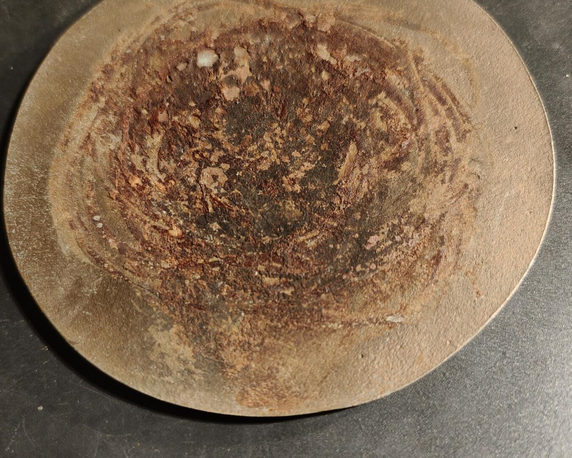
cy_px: 276
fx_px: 508
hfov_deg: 58.8
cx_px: 286
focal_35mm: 30
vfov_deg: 48.2
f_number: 1.6
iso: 250
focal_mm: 6.06
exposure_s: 1/200
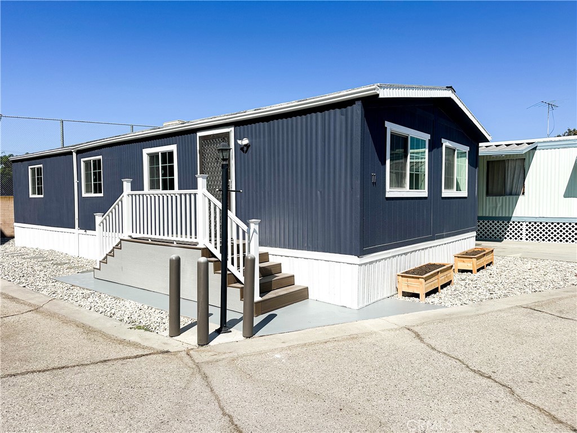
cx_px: 288
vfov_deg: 56.8
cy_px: 216
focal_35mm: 24
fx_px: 400
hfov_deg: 71.6
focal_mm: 6.86
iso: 80
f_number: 1.8
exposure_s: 1/10800
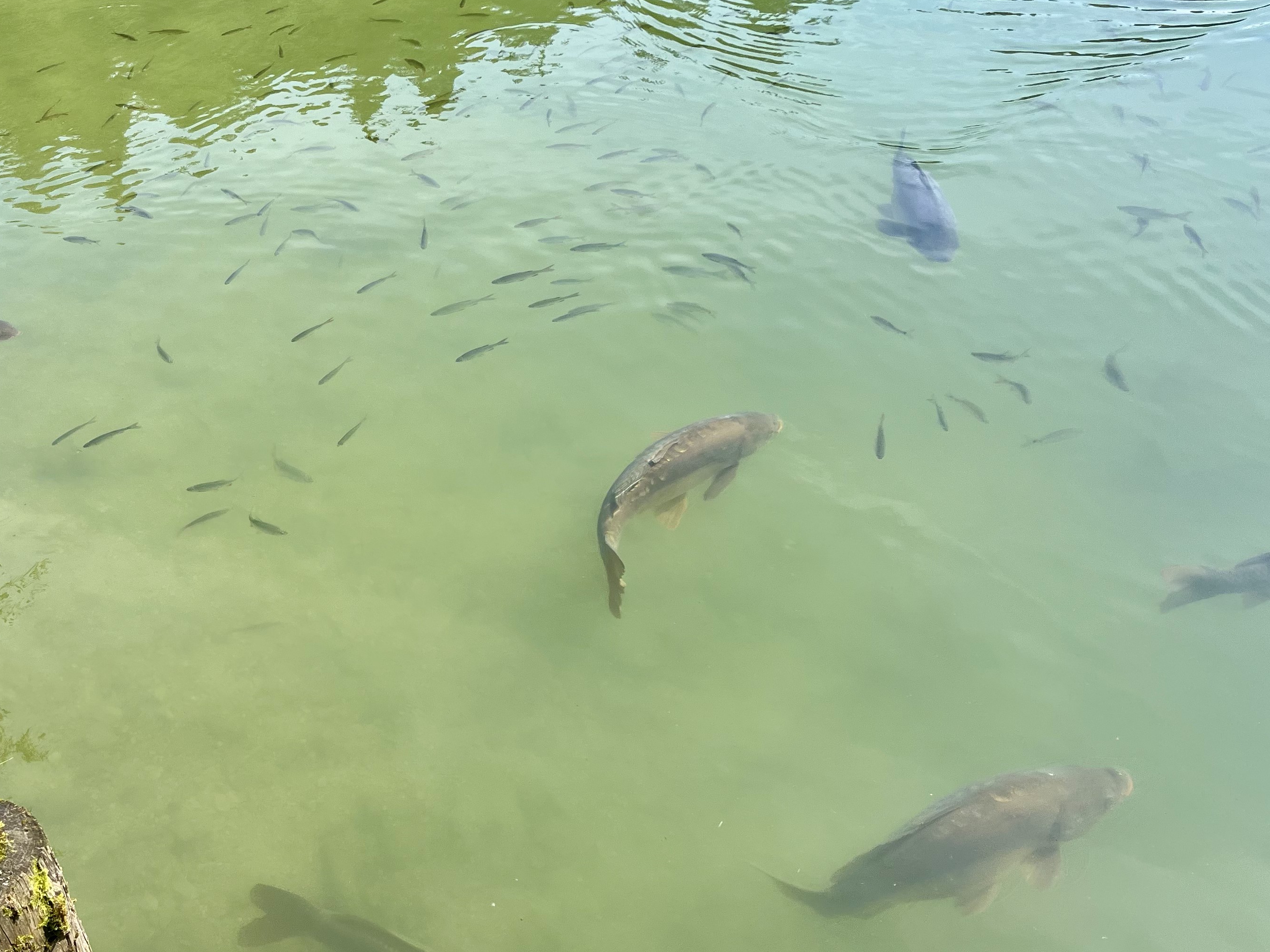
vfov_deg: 36.8
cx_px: 411
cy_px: 473
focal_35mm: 39
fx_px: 1431
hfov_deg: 47.0
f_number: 1.6
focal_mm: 5.1
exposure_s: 1/1212
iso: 50
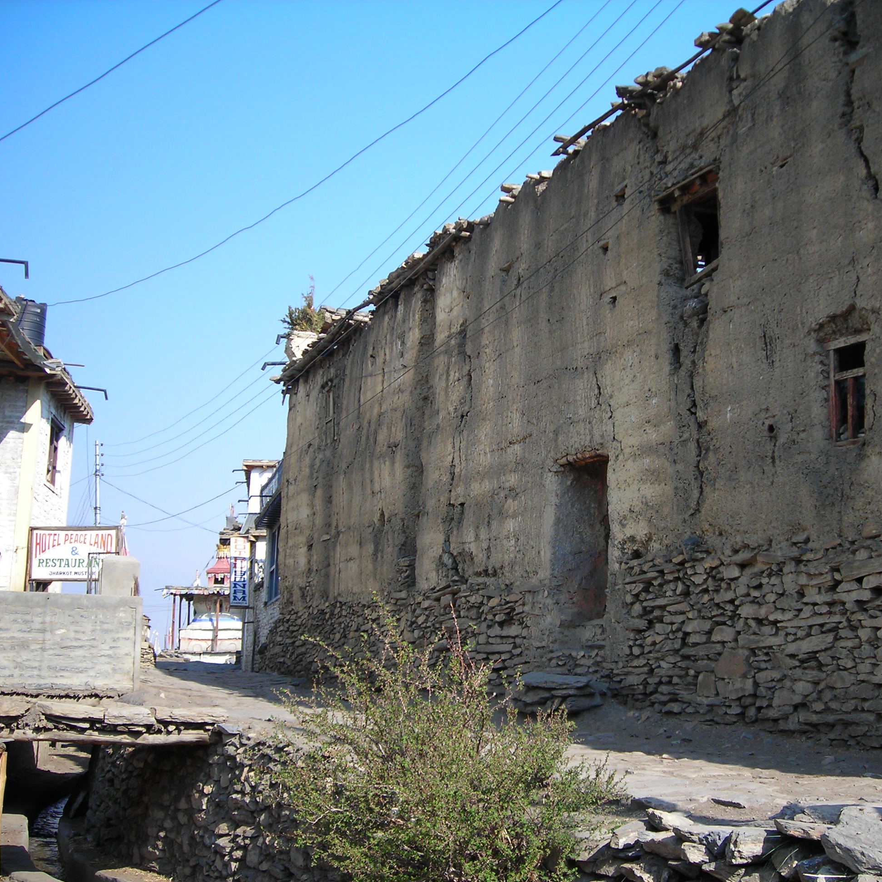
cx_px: 502
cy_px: 443
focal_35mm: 45
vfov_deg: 37.6
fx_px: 1297
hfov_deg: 37.5
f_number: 3.2
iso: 50
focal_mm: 6.3
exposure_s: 1/310
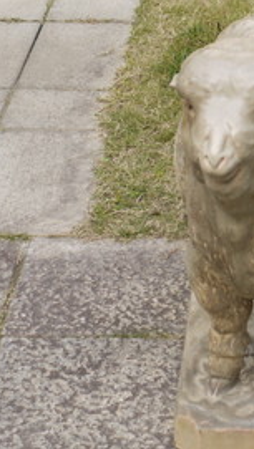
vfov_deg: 19.8
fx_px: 1290
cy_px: 224
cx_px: 249
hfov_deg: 11.2
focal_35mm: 108
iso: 100
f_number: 5.6
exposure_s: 1/125
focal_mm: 21
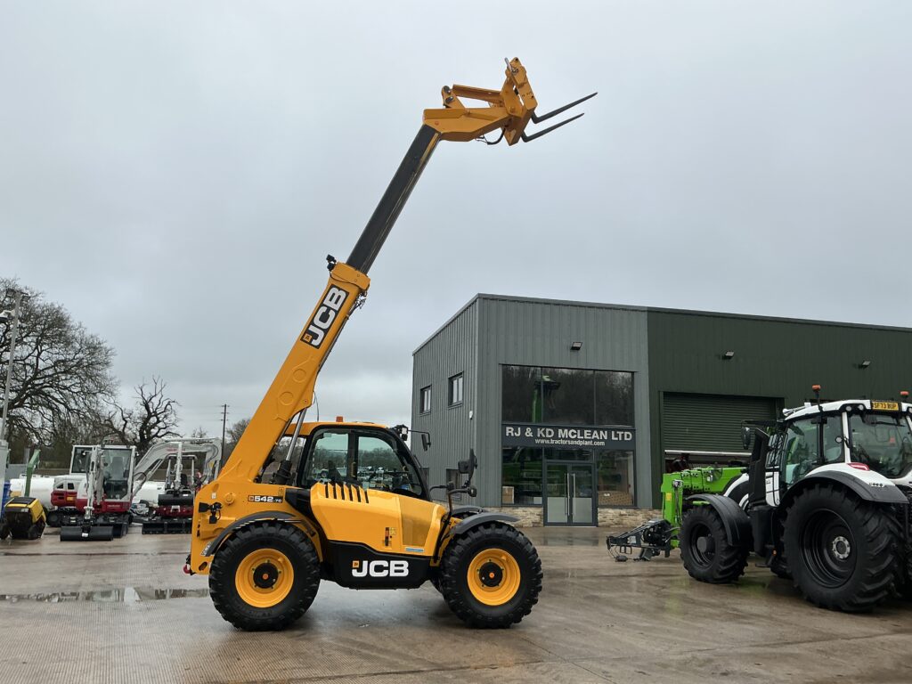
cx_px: 456
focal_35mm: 28
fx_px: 738
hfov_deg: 63.4
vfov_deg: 49.7
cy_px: 342
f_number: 1.8
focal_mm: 3
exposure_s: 1/217
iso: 20
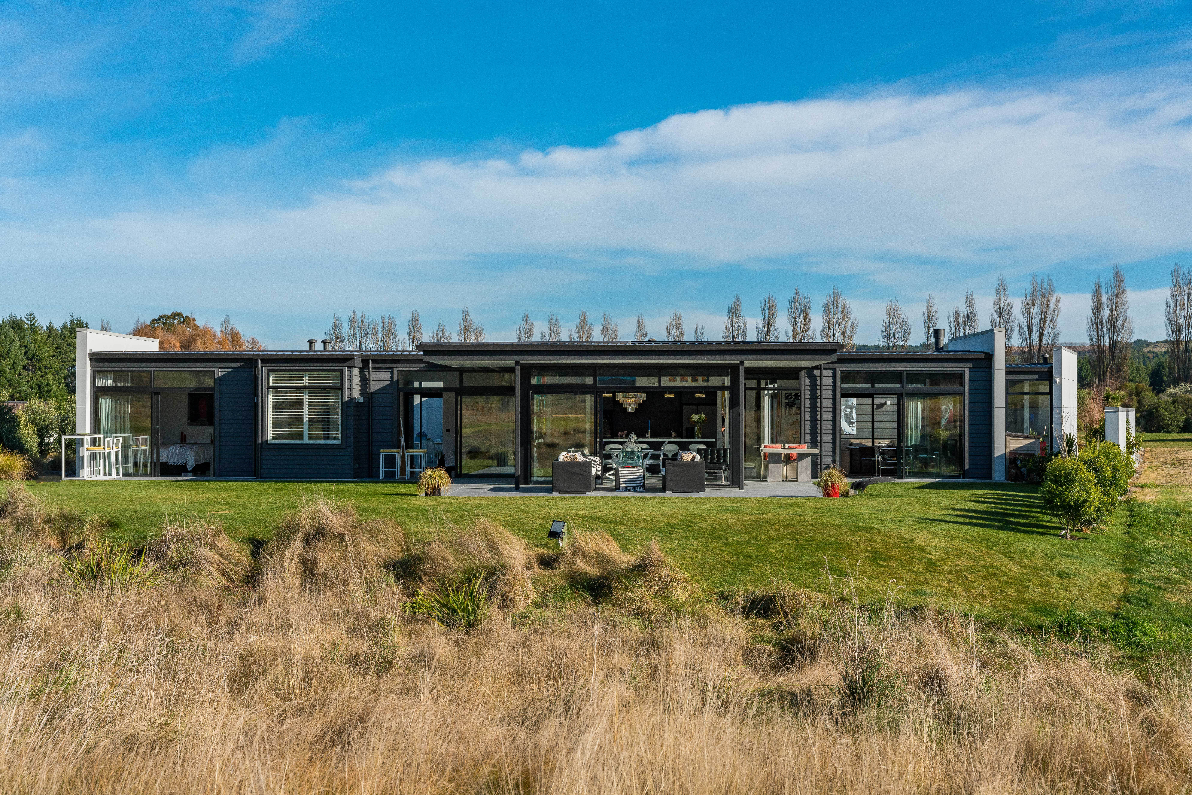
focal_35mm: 45
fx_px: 1490
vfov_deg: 29.9
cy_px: 398
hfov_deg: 43.6
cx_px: 596
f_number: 7.1
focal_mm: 45
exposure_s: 1/1000
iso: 500
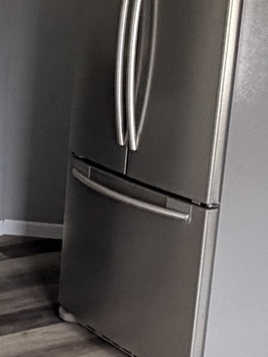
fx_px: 938
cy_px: 160
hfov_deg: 15.6
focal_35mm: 91
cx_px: -55
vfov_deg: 21.5
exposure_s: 1/60
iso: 400
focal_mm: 2.22
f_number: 2.2
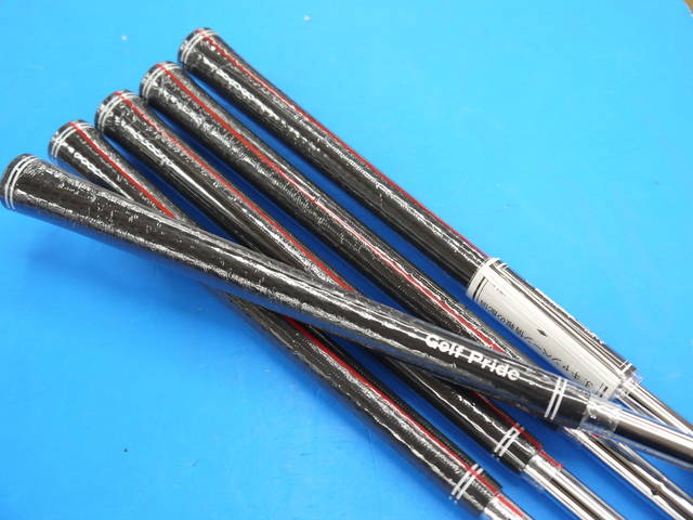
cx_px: 346
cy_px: 260
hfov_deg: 44.8
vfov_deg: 34.3
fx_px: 841
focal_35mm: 42
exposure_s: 1/60
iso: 250
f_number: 4.3
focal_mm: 21
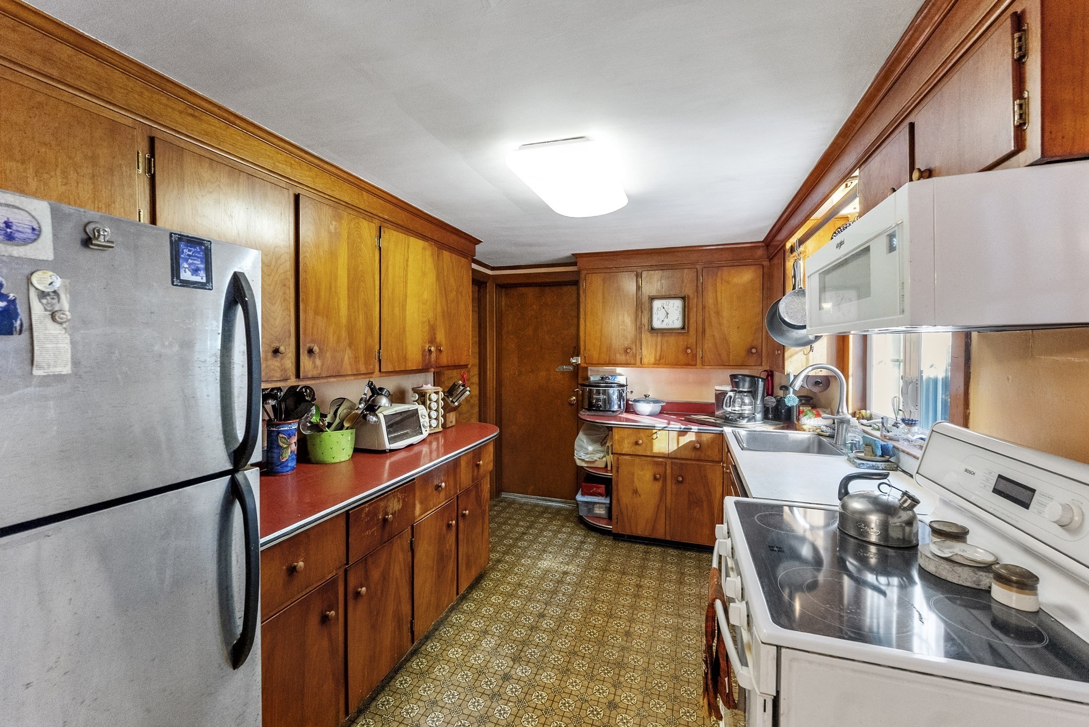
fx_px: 424
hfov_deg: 104.2
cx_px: 544
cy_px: 364
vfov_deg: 81.3
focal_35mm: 14
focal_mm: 14
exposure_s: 1/40
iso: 2000
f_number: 6.3
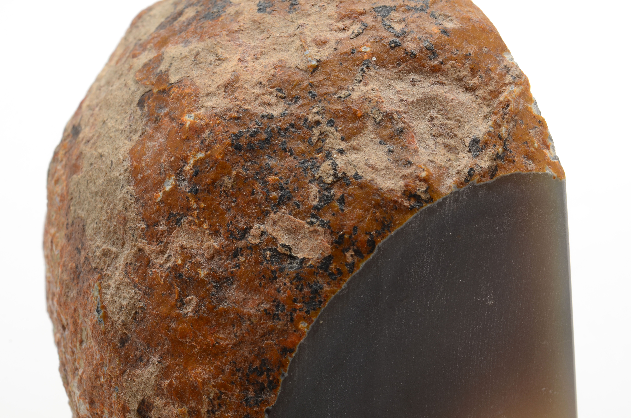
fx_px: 1443
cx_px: 316
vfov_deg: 16.5
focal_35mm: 82
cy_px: 209
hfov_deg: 24.7
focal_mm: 55
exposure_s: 1/160
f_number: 20
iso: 100
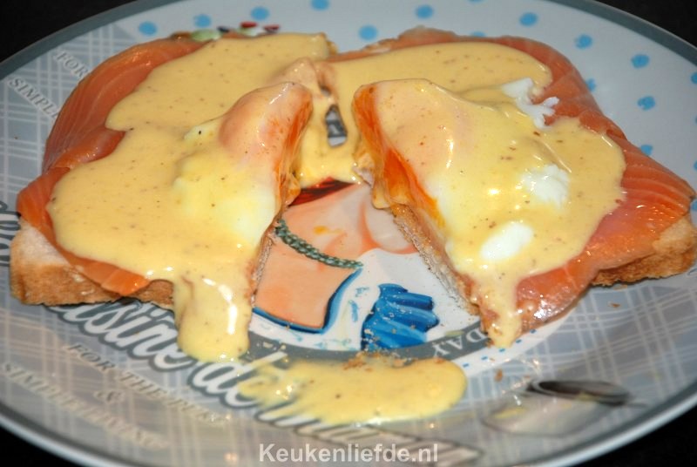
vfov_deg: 8.2
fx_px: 3257
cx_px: 348
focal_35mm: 168
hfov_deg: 12.2
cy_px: 234
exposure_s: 1/60
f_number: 5.6
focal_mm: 112
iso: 160
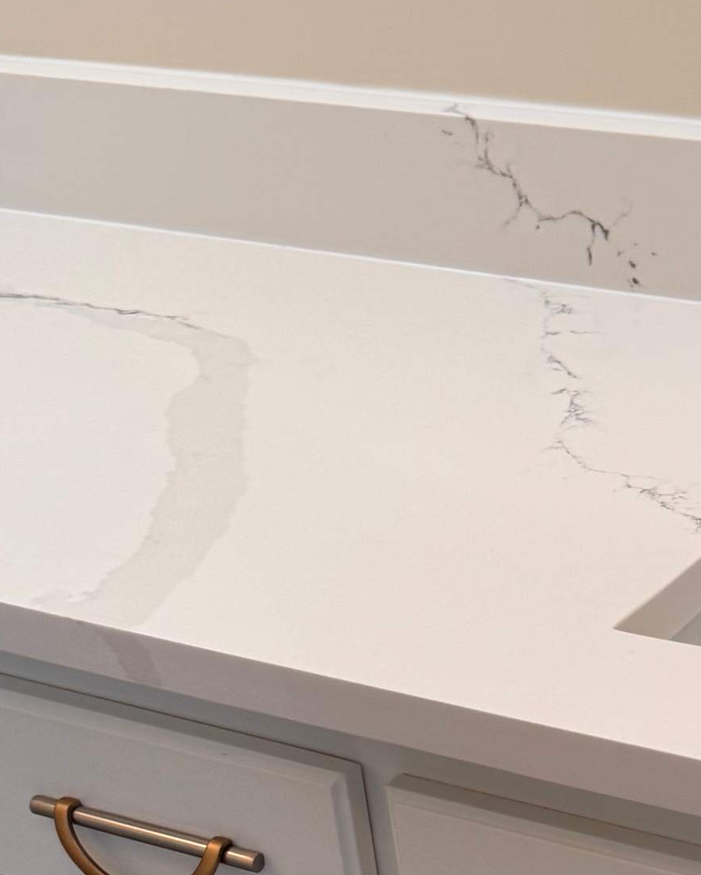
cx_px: 700
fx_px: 2229
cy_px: 959
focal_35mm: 86
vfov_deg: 21.1
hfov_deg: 17.5
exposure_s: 1/120
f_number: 1.78
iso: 100
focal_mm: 6.76
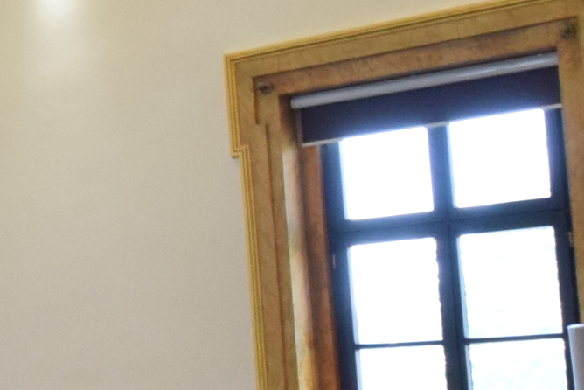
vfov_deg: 13.5
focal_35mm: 101
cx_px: -476
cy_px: 290
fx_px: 1639
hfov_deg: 16.7
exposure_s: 1/60
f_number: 5.6
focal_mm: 10
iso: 1000
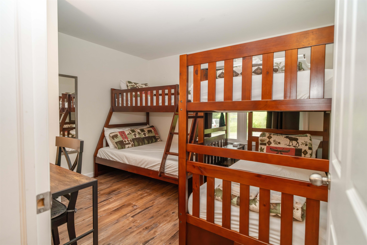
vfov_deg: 67.4
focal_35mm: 18
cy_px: 122
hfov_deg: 90.0
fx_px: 183
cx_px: 184
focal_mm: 18
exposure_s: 1/125
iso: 640
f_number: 3.5
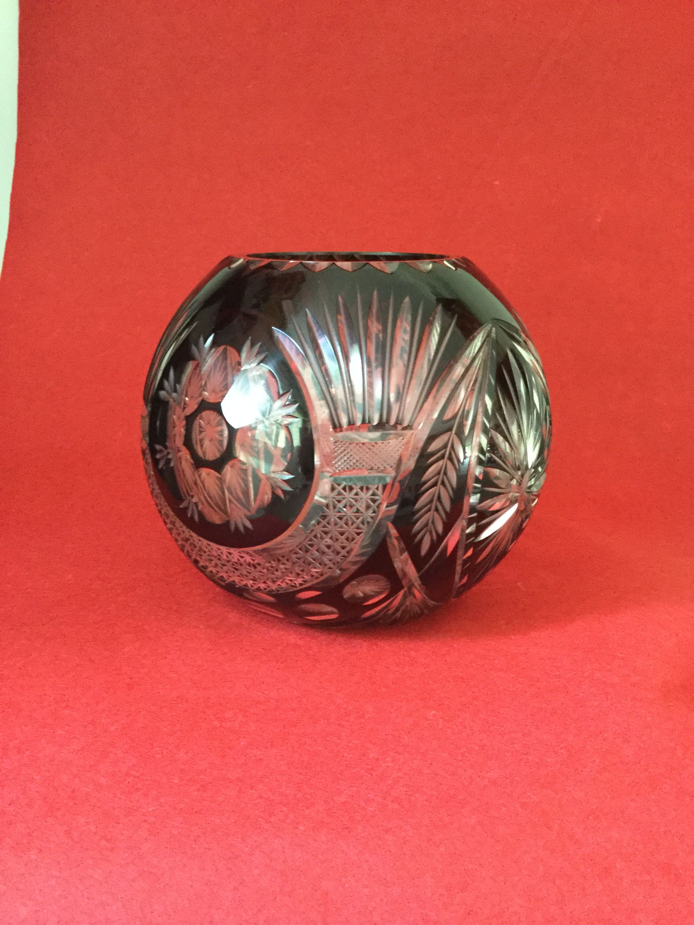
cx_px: 347
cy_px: 462
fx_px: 829
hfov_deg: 45.4
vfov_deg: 58.4
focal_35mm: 31
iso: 640
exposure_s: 1/17
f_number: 2.4
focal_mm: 3.3
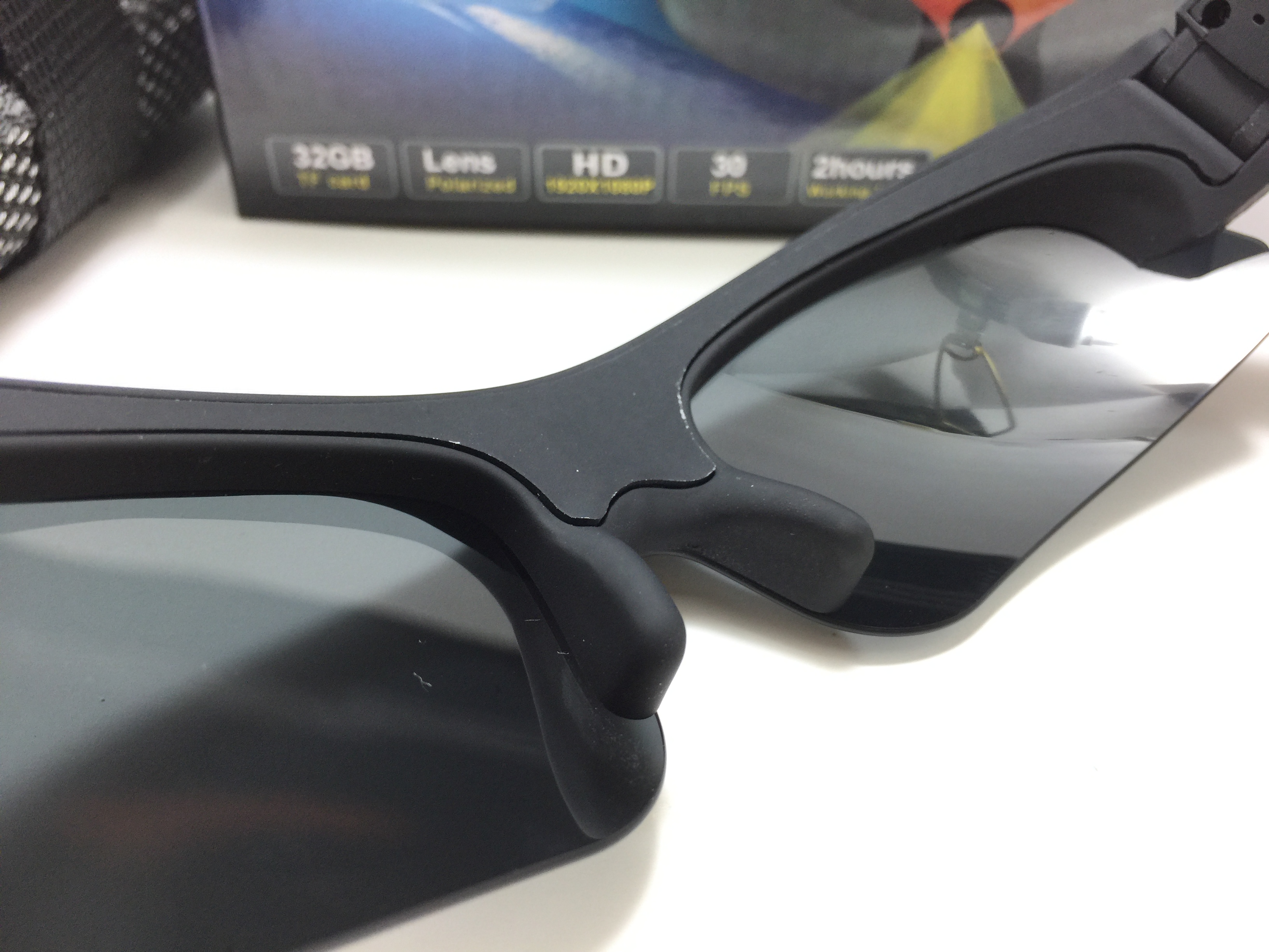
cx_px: 634
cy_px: 476
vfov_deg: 48.2
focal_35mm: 29
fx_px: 1063
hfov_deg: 61.7
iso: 32
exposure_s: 1/33
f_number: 2.2
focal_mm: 4.15
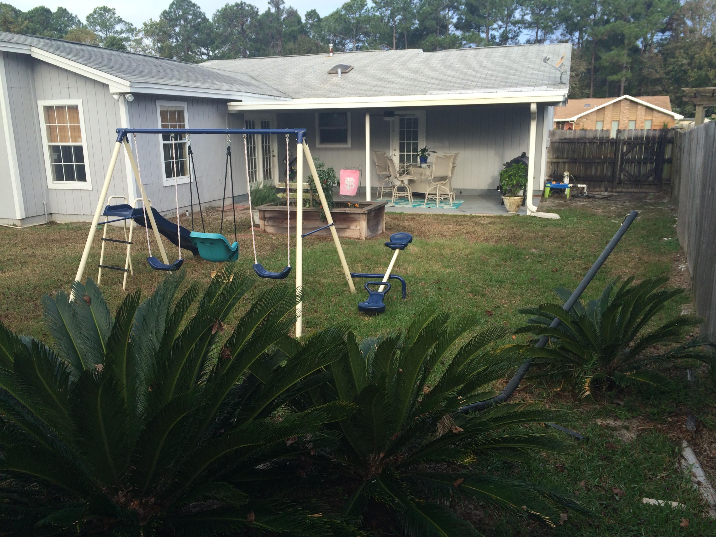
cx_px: 358
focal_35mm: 29
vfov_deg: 48.2
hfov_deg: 61.7
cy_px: 268
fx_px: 600
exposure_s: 1/398
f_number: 2.2
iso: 32
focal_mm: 4.15
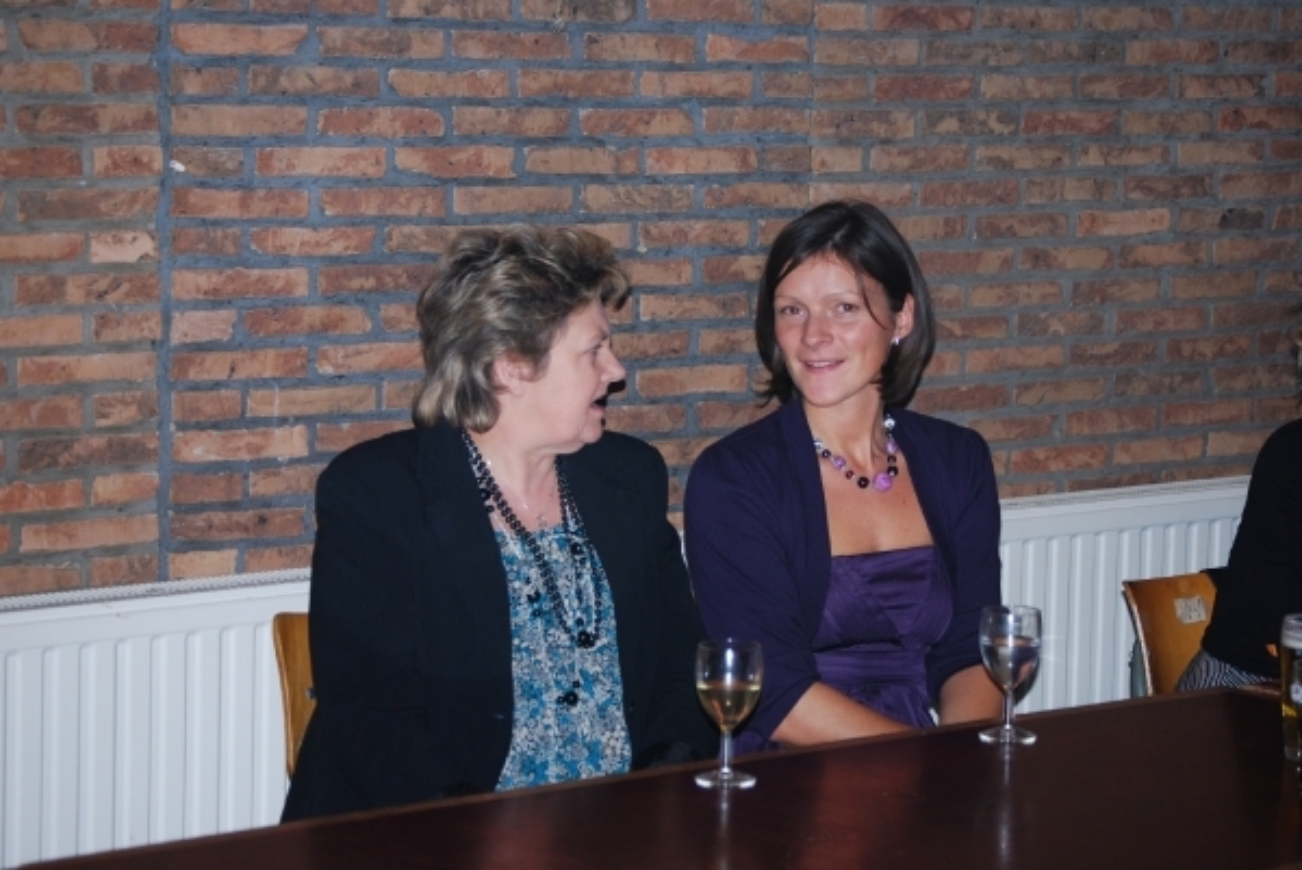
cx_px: 651
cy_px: 435
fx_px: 3583
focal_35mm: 99
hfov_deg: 20.6
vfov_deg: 13.8
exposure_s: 1/60
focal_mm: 66
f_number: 4.2
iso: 360
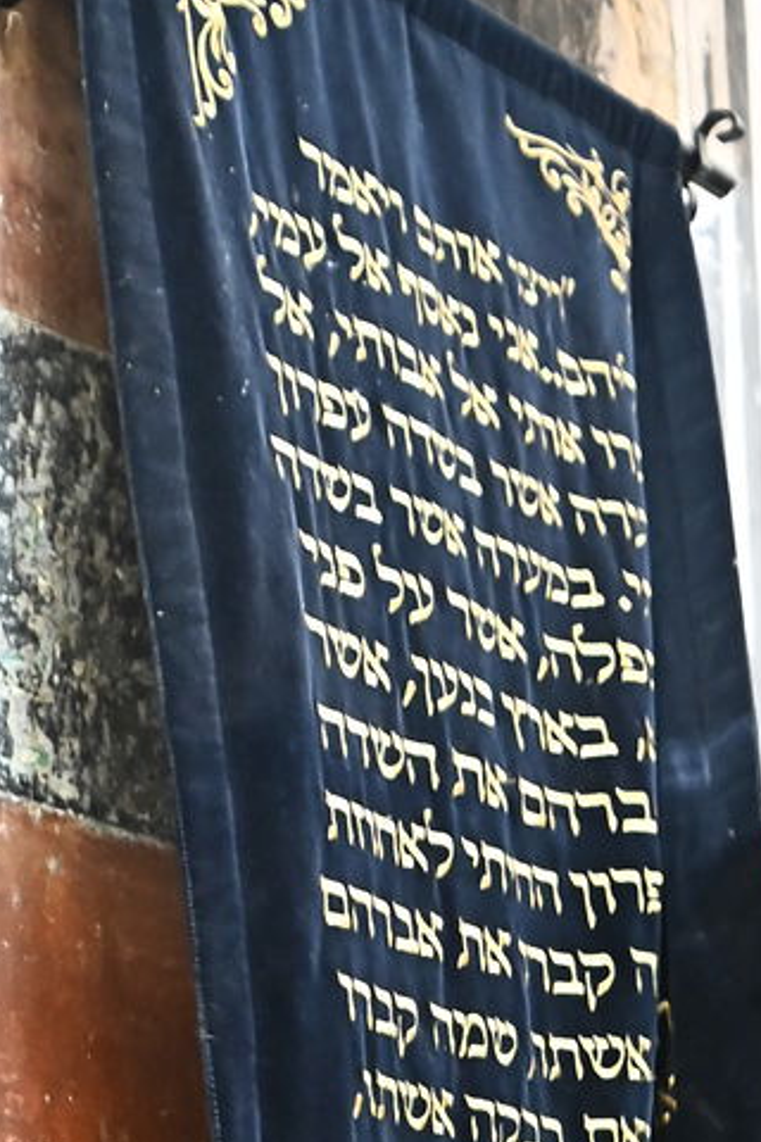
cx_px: -252
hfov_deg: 12.6
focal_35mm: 105
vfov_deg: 16.2
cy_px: 2092
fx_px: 3329
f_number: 2.8
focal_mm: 24
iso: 2500
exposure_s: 1/125
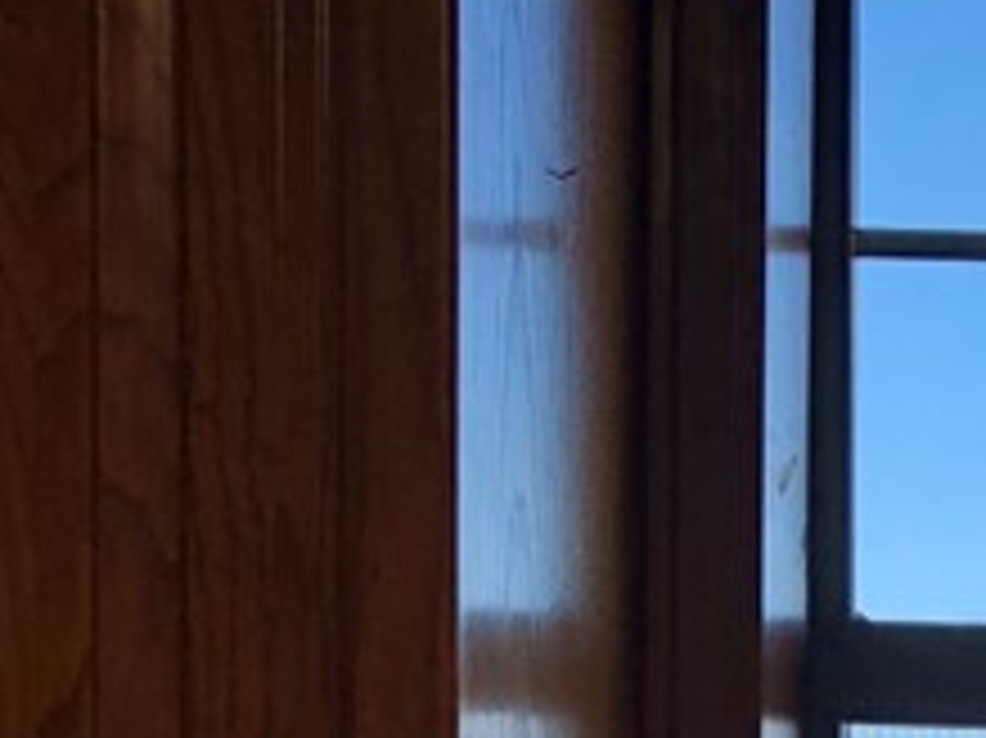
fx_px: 3729
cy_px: 1305
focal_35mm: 131
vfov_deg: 10.6
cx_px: 1661
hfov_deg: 13.7
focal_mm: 3.99
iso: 20
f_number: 1.8
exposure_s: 1/249
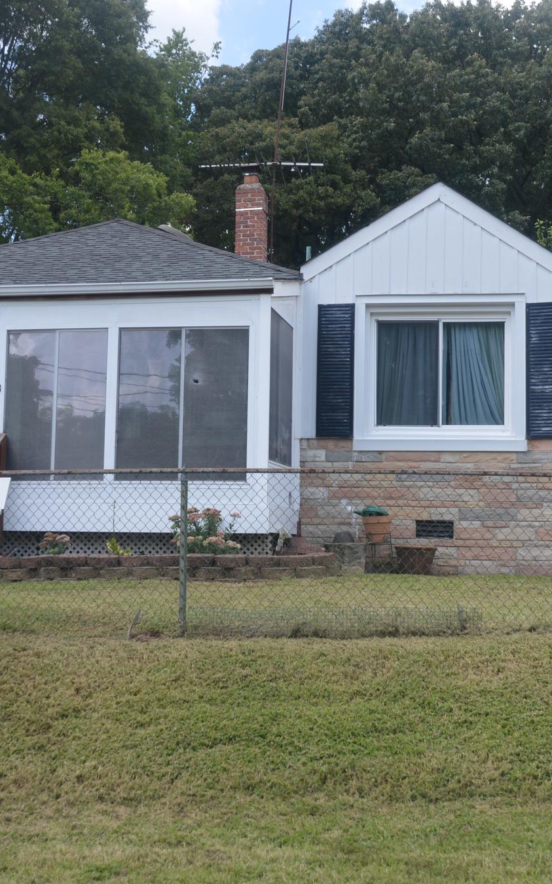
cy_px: 440
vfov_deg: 39.6
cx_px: 309
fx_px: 1228
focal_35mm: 51
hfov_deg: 25.3
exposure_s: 1/160
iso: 100
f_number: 6.3
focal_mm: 22
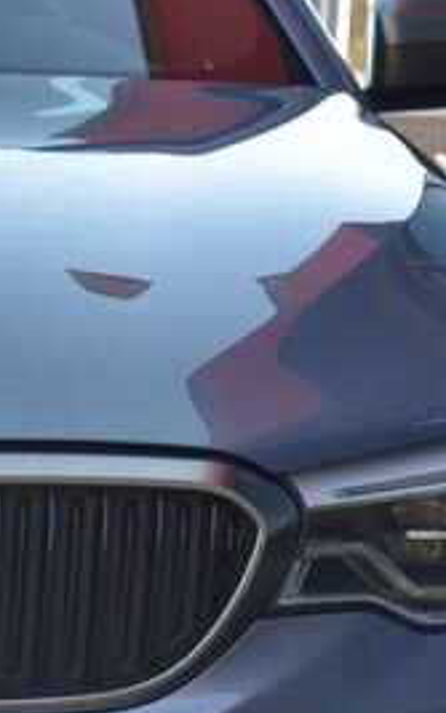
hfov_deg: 5.1
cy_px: 459
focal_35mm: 254
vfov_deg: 8.3
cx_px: -320
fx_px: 4937
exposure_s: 1/160
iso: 500
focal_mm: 65
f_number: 6.3
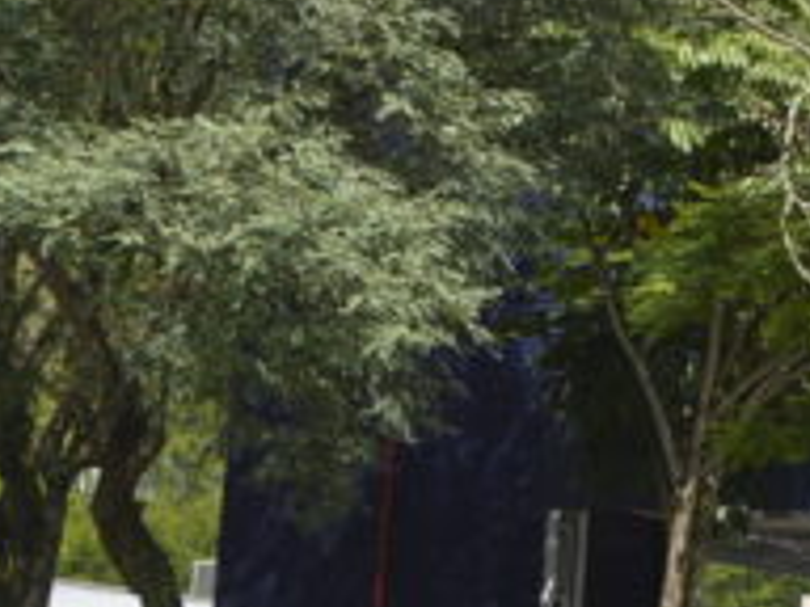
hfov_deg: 13.0
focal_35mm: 144
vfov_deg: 10.1
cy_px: -160
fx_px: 3370
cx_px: 1173
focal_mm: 24
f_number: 8
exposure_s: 1/250
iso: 100
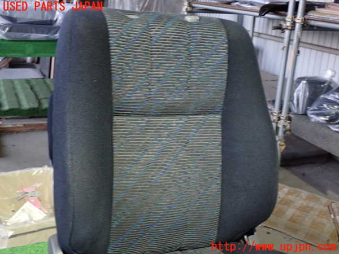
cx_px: 170
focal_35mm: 44
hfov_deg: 42.9
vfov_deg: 32.9
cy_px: 127
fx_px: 431
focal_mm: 7.84
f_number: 2.9
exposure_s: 1/13
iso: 800
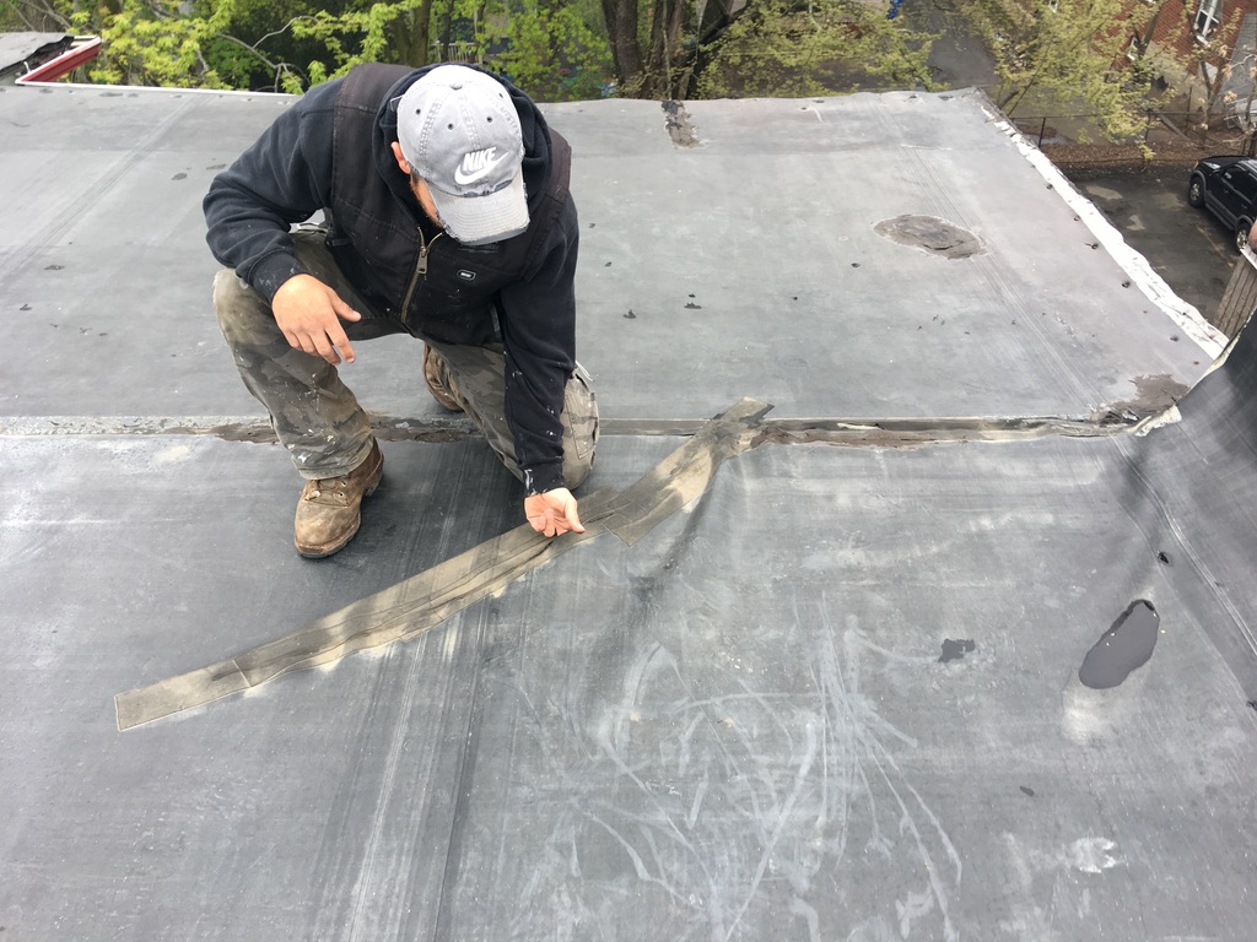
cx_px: 628
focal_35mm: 29
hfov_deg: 61.7
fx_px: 1053
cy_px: 471
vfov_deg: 48.2
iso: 25
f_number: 2.2
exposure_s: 1/120
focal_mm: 4.15
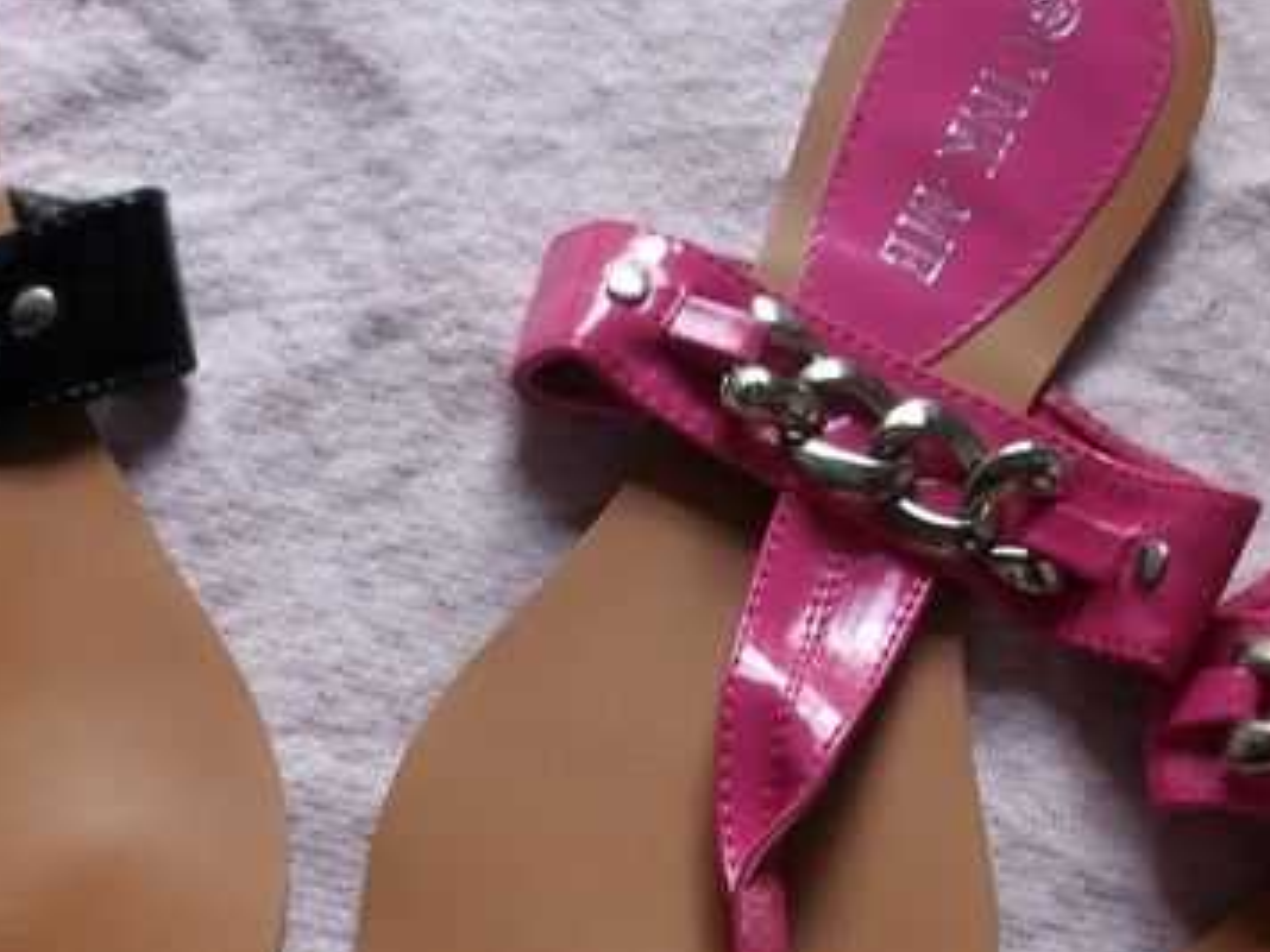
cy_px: 631
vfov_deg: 16.4
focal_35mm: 90
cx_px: 328
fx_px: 3302
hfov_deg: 21.6
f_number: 2.9
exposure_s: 1/40
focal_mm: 5.7
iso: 96
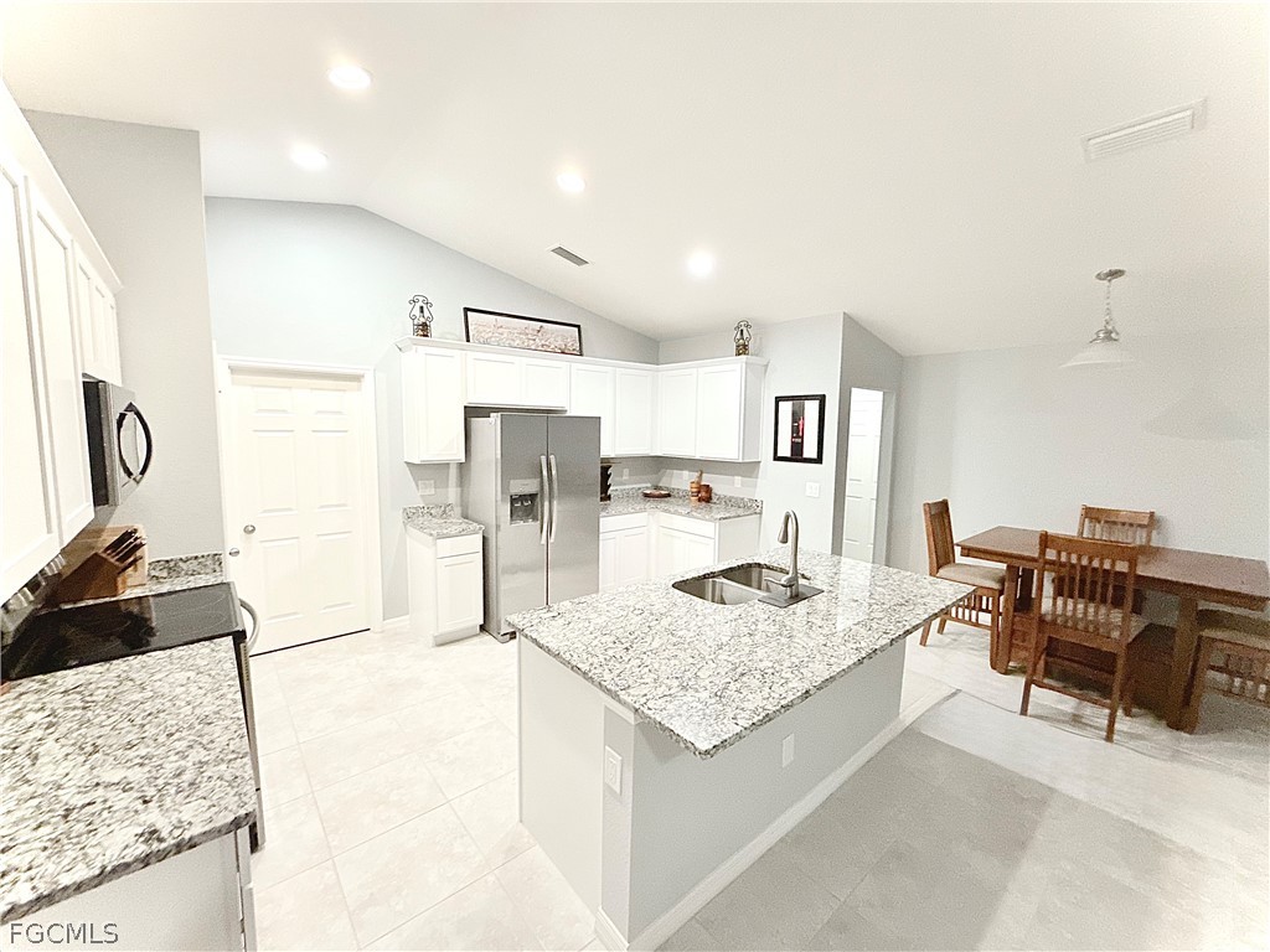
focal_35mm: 14
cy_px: 476
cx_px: 635
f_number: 2.2
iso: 500
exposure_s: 1/60
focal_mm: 2.22
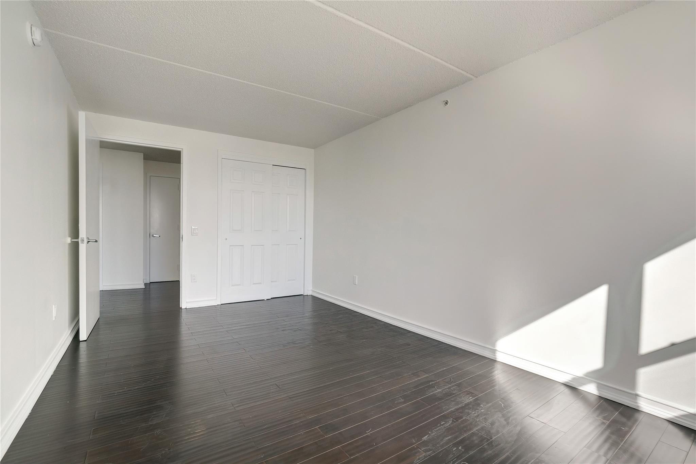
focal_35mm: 15
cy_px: 232
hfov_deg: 100.4
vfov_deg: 77.3
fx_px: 290
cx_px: 348
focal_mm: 10
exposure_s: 1/125
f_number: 9
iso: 800
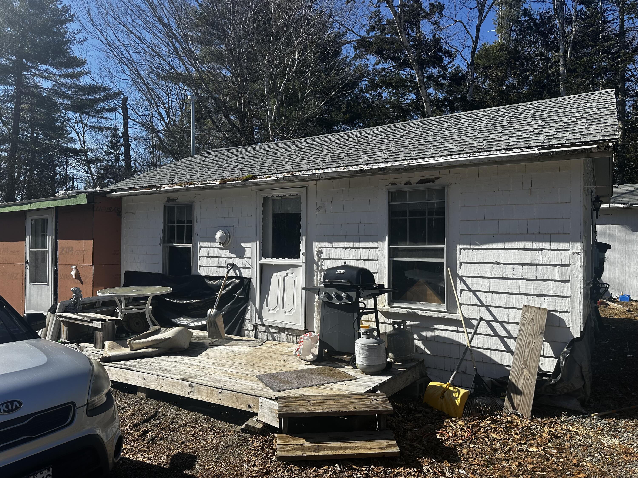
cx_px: 319
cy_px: 239
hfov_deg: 71.6
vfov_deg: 56.8
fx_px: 442
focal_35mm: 24
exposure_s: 1/4016
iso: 80
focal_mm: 6.86
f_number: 1.78
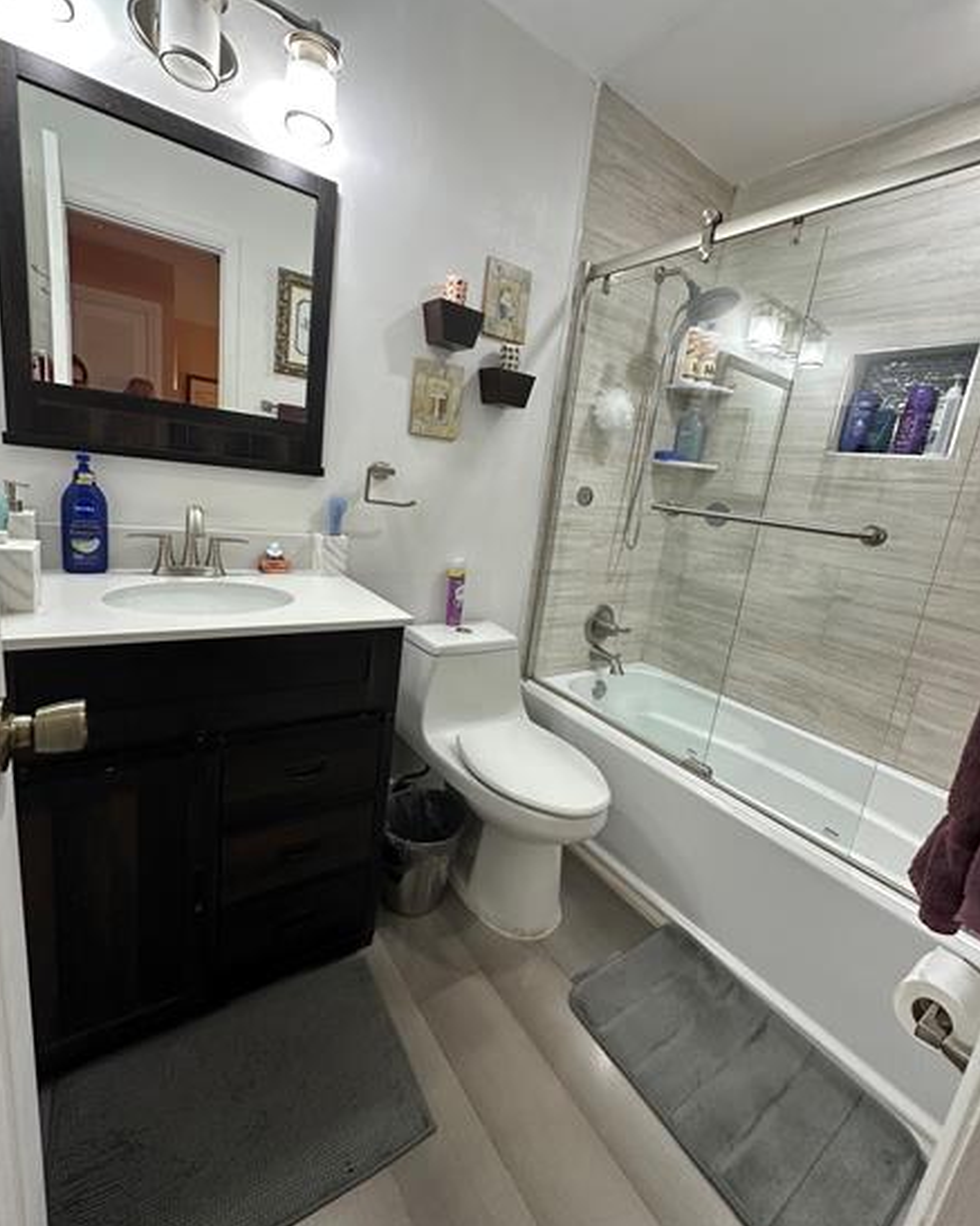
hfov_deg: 84.0
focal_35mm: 15
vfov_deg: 96.8
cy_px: 596
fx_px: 544
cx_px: 484
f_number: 2.2
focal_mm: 2.22
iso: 200
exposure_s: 1/120
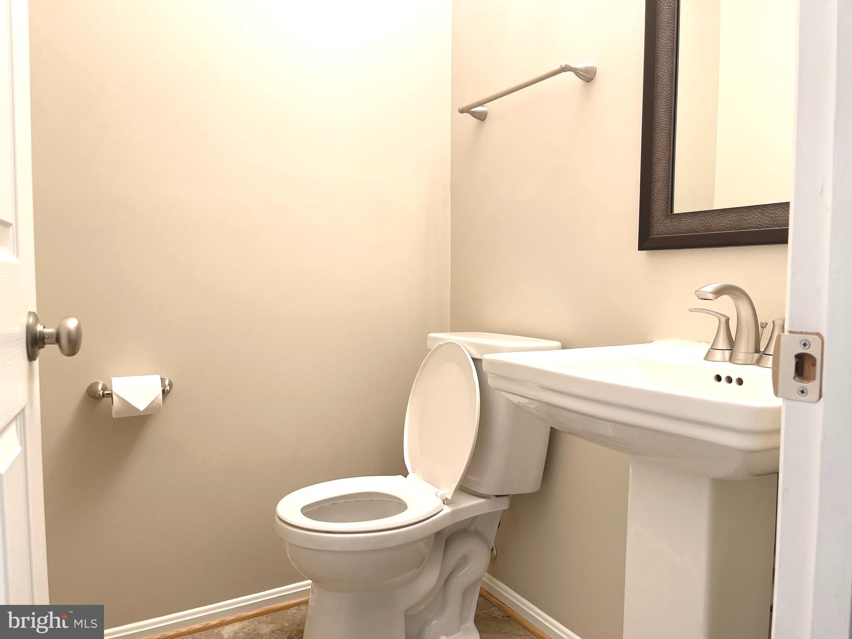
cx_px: 426
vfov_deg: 53.1
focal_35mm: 26
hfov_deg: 67.3
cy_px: 320
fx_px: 640
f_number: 1.6
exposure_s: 1/120
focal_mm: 5.1
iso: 100
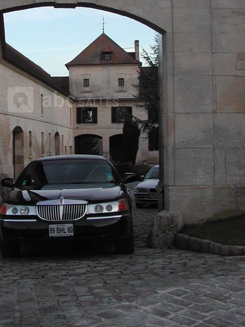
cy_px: 100
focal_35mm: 64
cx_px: 63
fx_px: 604
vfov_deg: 30.0
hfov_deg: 22.7
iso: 100
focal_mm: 9
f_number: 2.9
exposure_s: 1/192
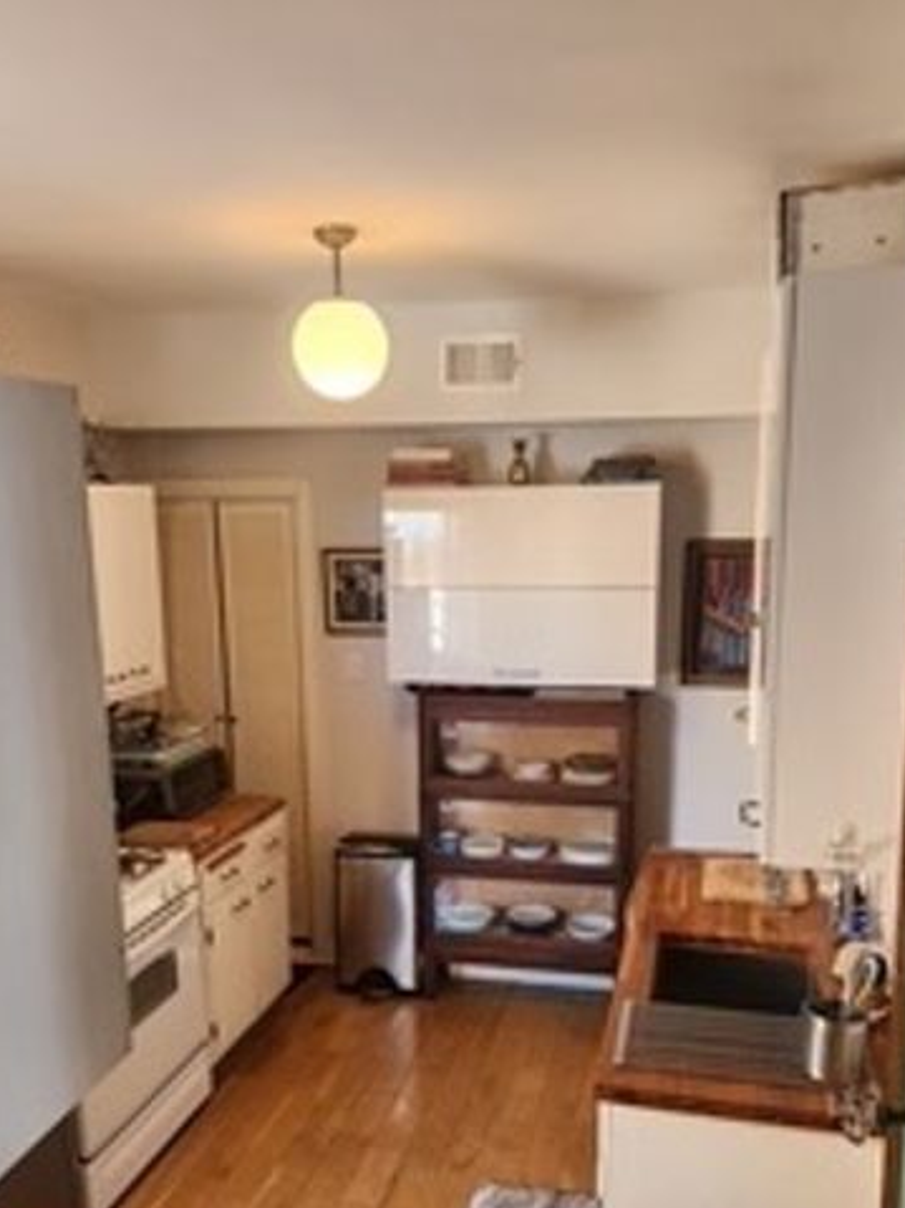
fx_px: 1116
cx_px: 439
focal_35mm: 32
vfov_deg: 56.1
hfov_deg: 44.1
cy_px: 758
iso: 320
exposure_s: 1/120
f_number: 1.8
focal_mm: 5.4
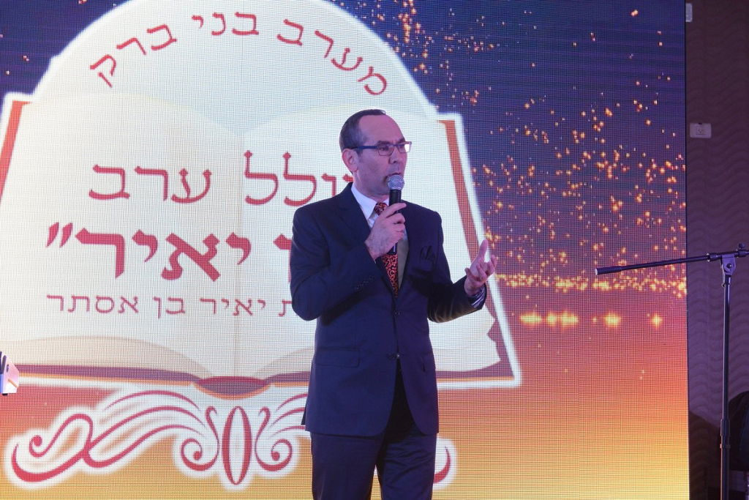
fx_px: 1456
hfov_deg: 28.8
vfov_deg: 19.5
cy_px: 250
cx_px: 374
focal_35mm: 70
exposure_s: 1/100
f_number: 7.1
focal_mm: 70
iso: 2500
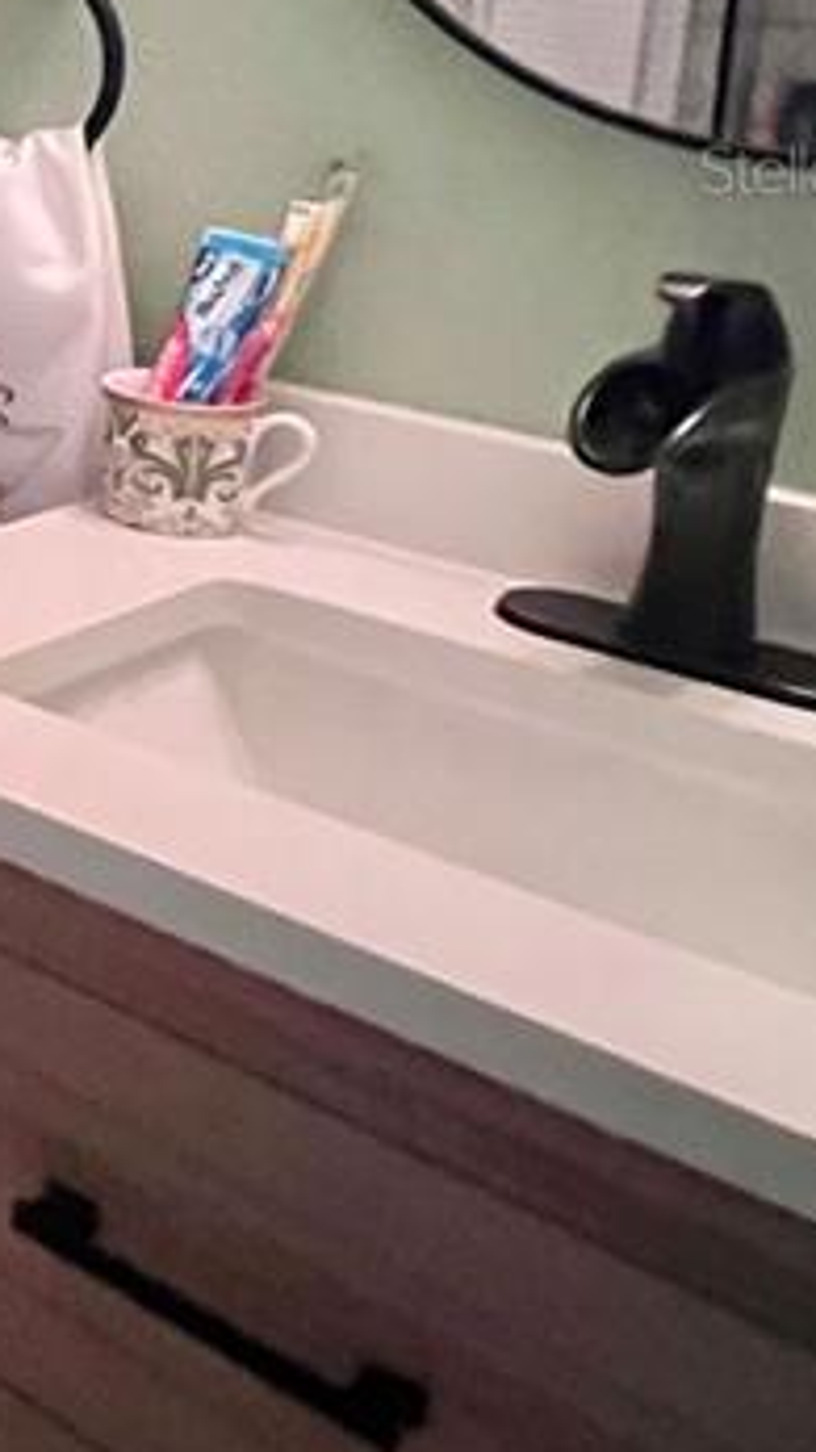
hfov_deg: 16.9
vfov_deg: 39.3
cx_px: -887
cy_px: 167
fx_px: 1886
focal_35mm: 49
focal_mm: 1.57
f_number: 1.8
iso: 1000
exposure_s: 1/40
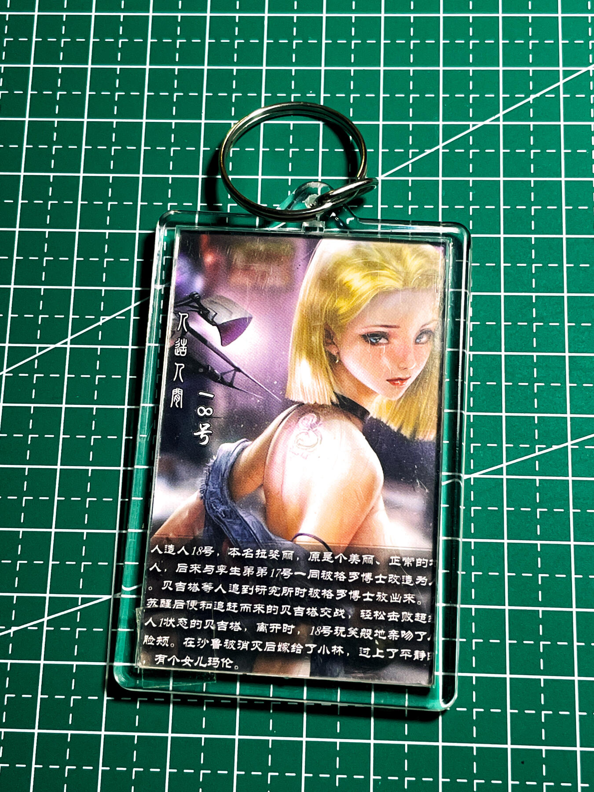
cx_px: 297
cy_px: 396
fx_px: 1190
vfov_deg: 36.8
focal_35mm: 52
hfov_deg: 28.0
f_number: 1.6
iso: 117
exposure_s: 1/49
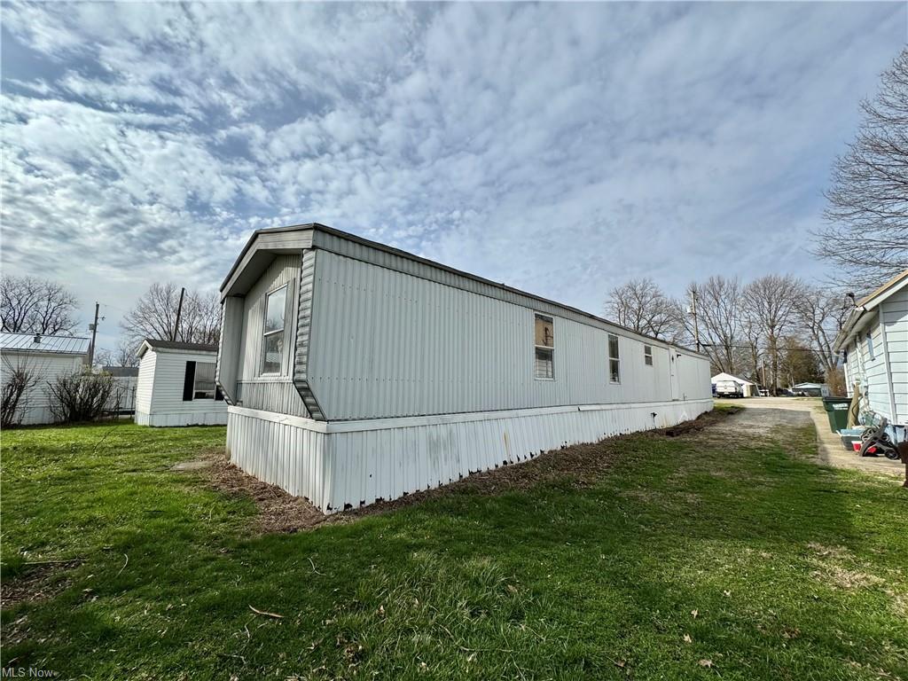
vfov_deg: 85.7
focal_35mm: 14
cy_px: 340
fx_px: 367
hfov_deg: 102.1
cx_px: 454
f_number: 2.2
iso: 50
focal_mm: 2.22
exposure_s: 1/2985
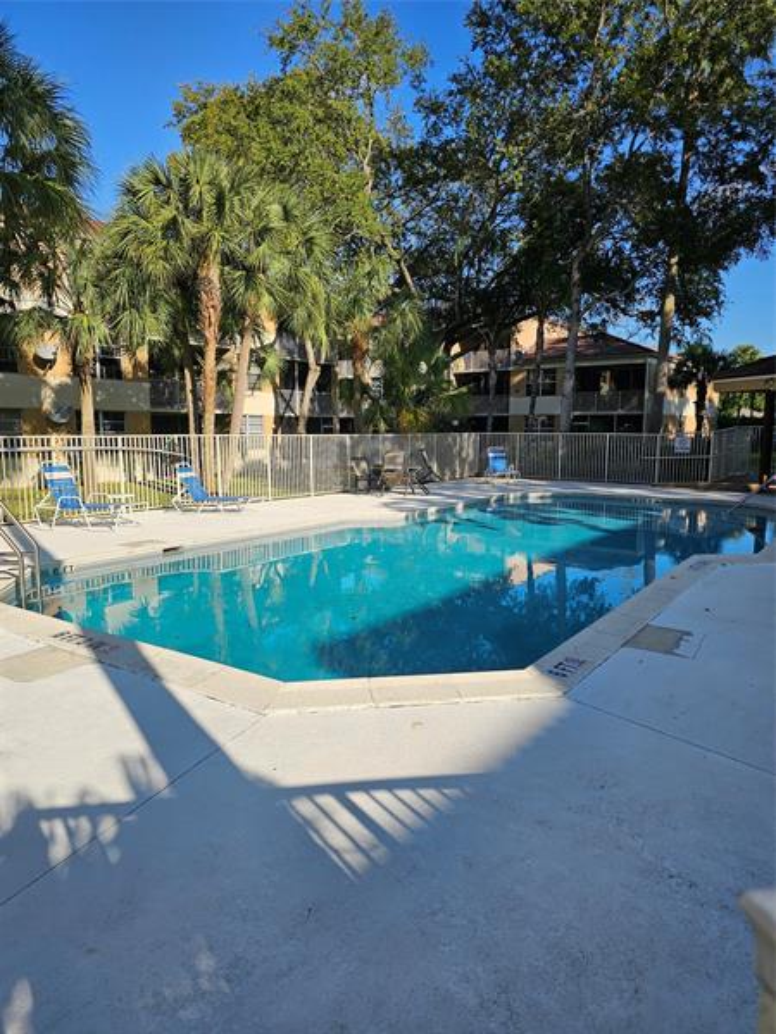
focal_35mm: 23
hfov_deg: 58.9
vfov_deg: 73.9
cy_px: 517
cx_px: 388
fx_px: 687
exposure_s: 1/832
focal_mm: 6.3
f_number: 1.7
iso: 10
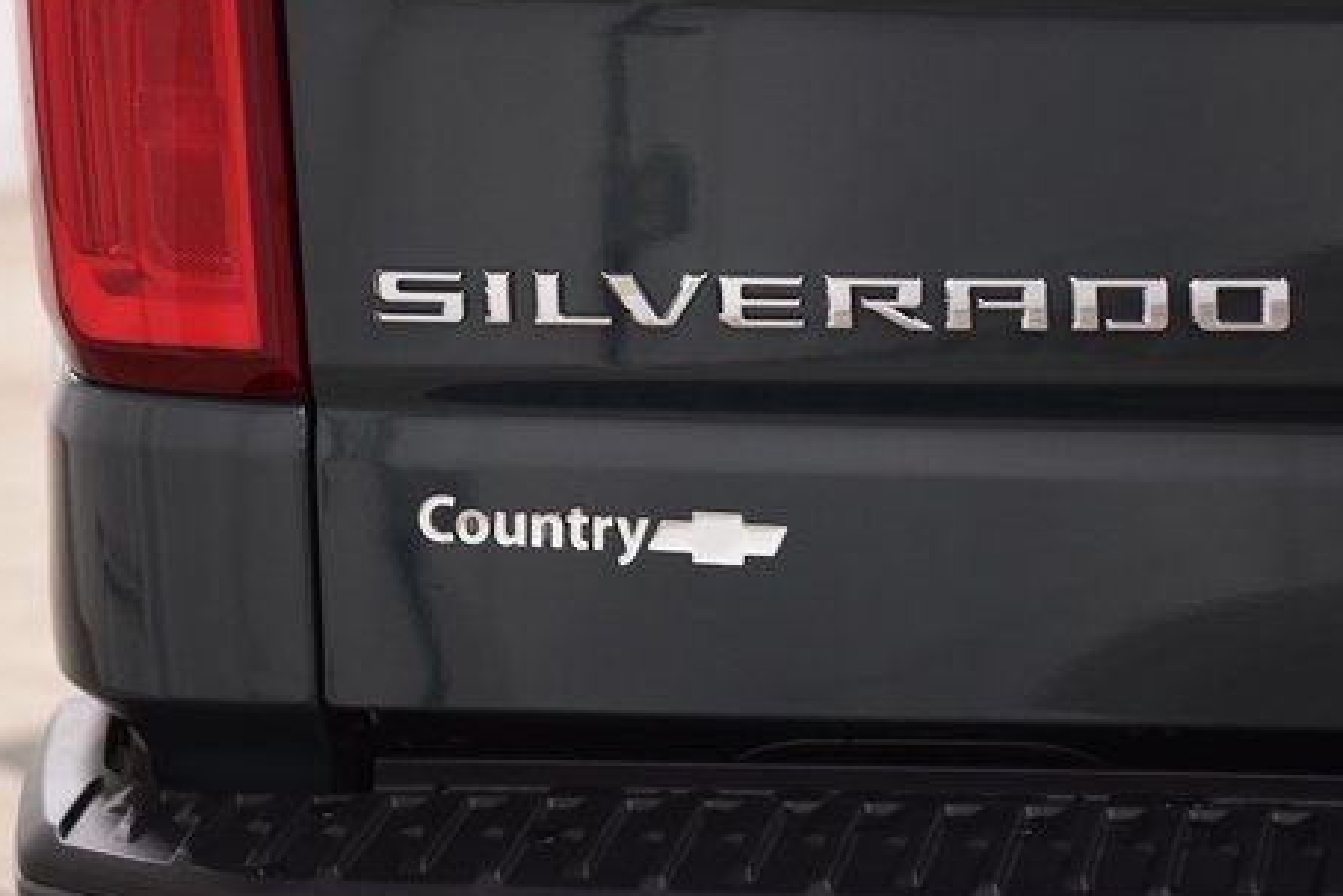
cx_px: 740
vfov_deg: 9.3
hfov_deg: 13.9
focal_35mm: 148
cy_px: 333
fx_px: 5523
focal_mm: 70
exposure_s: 1/100
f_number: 2.8
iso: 1600
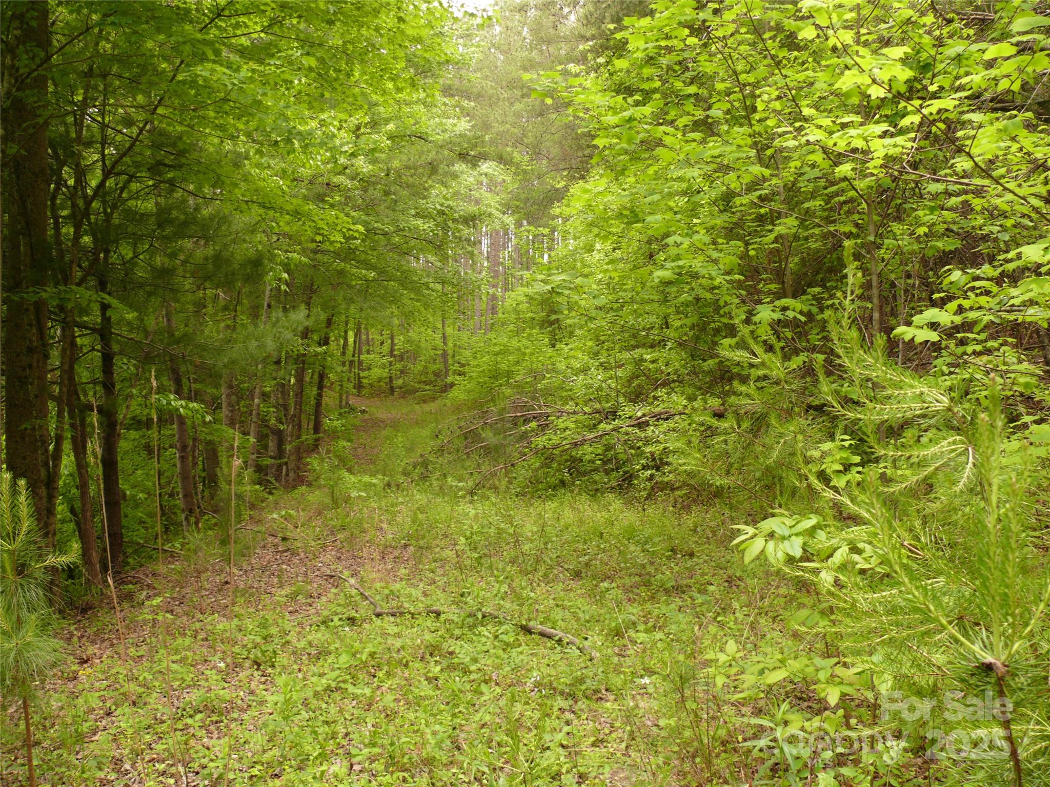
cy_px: 394
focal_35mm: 35
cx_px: 525
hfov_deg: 52.6
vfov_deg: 40.7
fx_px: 1062
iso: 100
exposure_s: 1/80
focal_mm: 7.4
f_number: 2.8
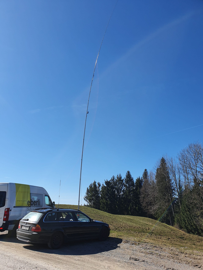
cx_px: 102
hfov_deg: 53.1
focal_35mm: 26
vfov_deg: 67.3
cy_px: 135
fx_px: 203
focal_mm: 4.32
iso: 50
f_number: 2.4
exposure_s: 1/1924
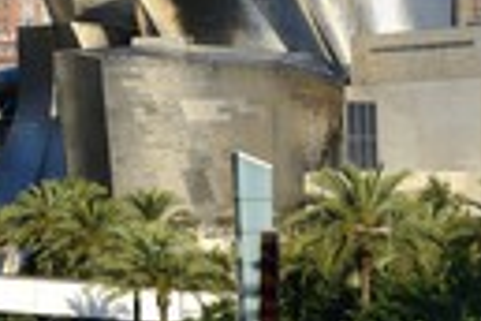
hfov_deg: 5.2
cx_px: 309
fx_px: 5317
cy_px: 209
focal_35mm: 398
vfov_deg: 3.5
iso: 200
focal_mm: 122
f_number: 13
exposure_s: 1/250
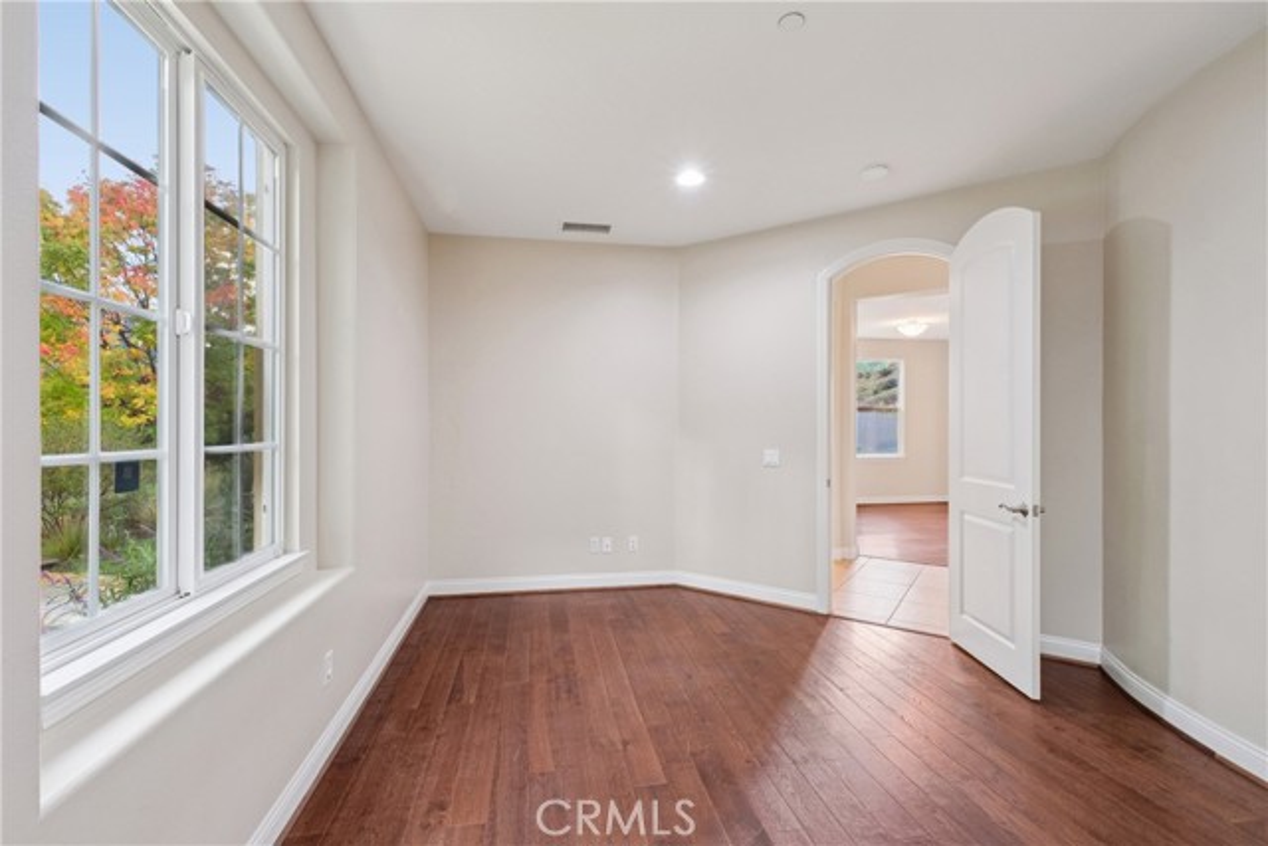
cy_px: 423
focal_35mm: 16
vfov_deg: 73.8
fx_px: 564
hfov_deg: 96.7
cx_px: 634
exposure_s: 1/4
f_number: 8
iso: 500
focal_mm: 10.4
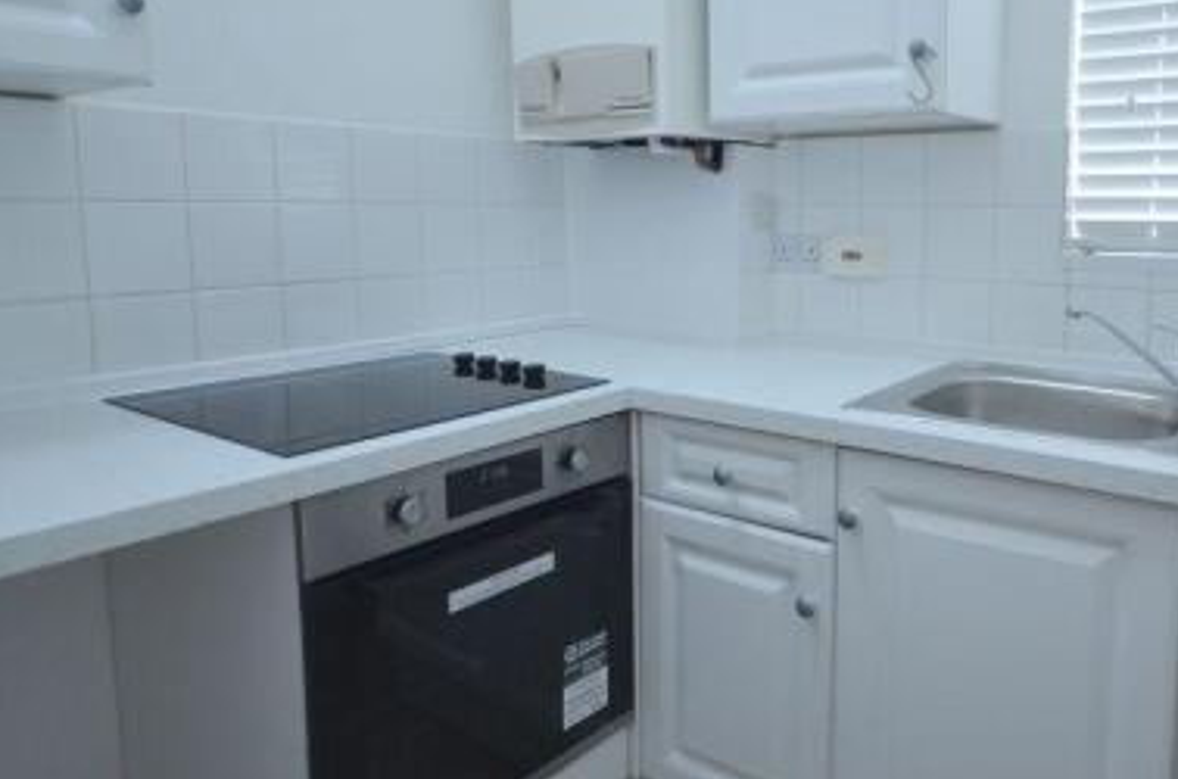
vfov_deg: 48.8
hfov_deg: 68.0
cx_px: 764
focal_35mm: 26
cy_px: 290
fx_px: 849
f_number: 4
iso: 800
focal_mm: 10
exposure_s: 1/50
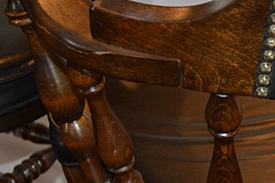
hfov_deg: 16.5
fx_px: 908
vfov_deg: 11.5
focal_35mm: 119
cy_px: 105
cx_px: 330
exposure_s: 1/60
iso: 1600
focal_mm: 30
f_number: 4.2
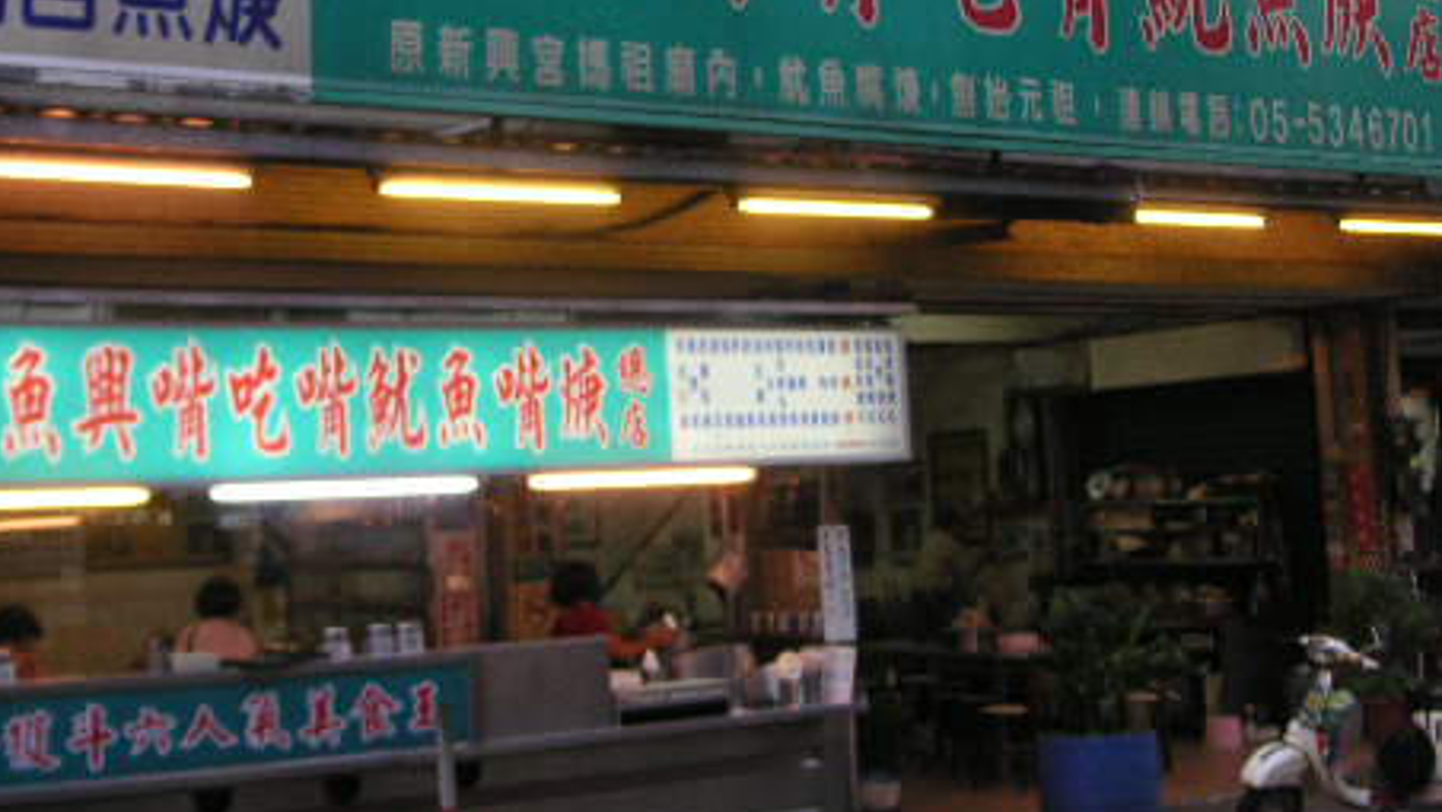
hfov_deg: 36.6
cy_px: 220
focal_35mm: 57
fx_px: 2180
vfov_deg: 20.9
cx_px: 646
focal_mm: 6.1
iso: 80
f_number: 2.8
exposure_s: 1/45
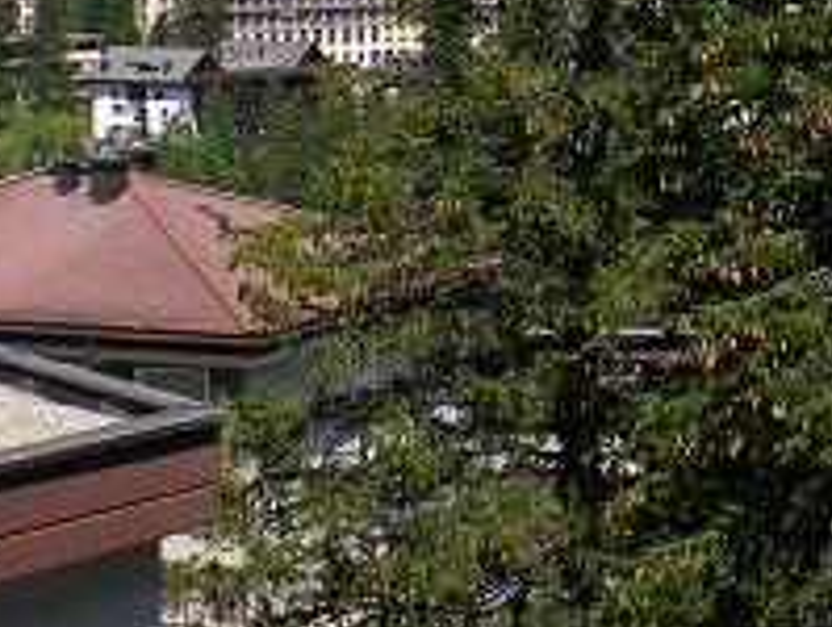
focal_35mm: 122
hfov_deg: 16.1
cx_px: 435
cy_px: -201
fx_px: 2938
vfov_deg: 11.8
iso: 64
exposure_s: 1/320
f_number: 4.6
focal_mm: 6.3
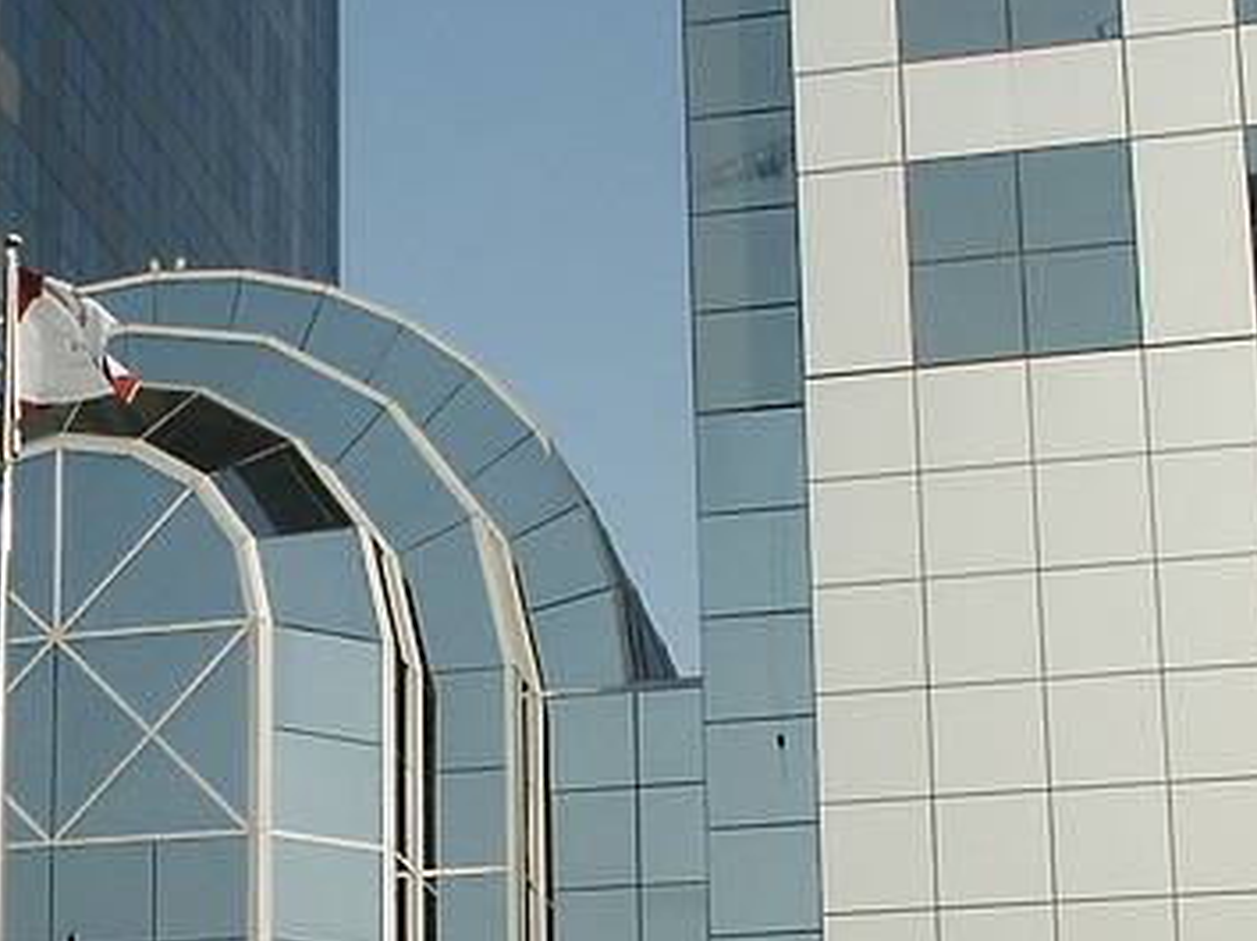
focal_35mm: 89
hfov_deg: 21.5
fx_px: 3230
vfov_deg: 16.2
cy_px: 953
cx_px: 92
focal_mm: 7.18
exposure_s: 1/350
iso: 64
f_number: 6.7
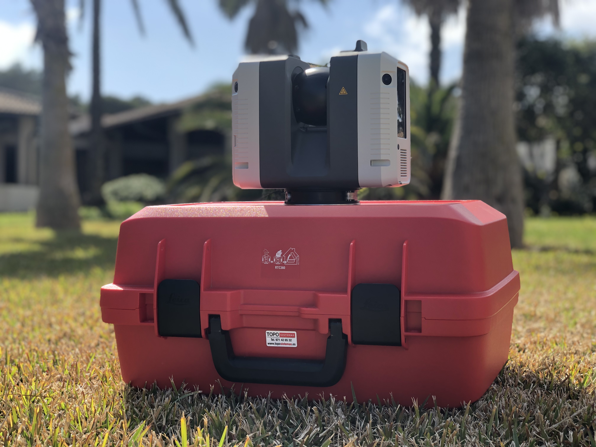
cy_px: 224
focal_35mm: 52
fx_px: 895
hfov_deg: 36.8
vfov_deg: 28.0
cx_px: 298
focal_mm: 6
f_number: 2.4
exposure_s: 1/337
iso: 16
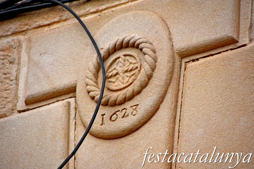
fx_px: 3174
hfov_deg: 4.6
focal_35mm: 450
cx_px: 127
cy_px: 84
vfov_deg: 3.1
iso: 500
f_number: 8
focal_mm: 300
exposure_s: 1/1000
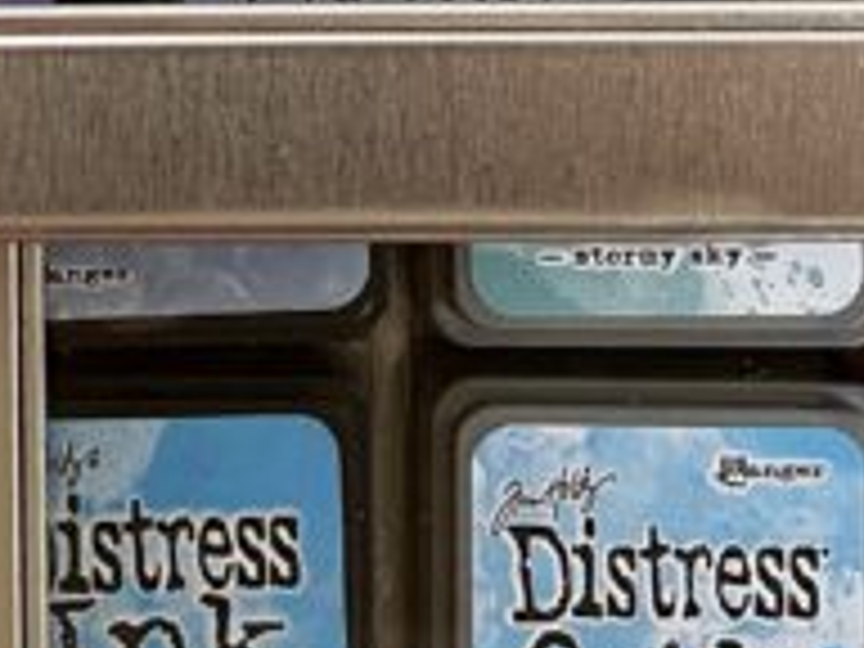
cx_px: -68
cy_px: -148
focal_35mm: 139
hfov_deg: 13.9
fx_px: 3469
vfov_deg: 10.5
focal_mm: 4.2
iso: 200
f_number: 1.6
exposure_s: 1/50
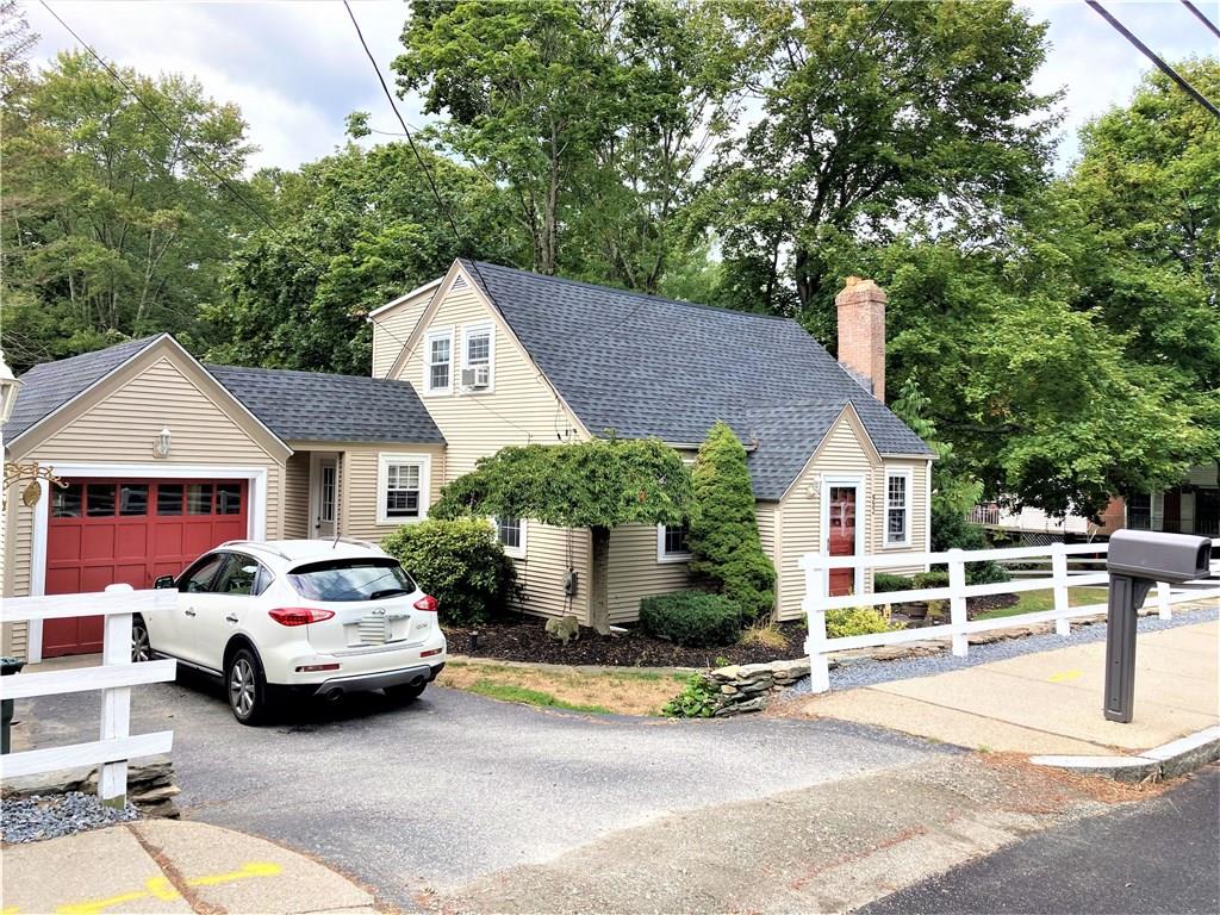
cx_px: 610
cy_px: 458
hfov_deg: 63.4
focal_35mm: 28
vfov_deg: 49.7
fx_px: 987
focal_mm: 3.99
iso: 20
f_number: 1.8
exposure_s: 1/704
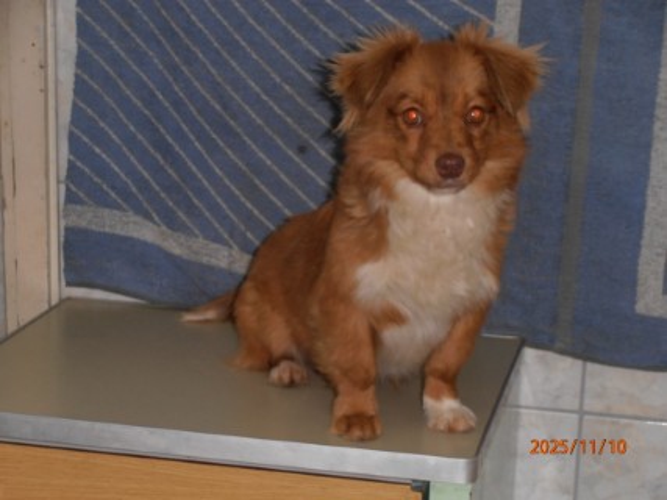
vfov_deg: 13.3
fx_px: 2138
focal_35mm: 111
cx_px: 334
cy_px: 250
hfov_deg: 17.7
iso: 160
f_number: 5.5
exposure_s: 1/80
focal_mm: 19.64
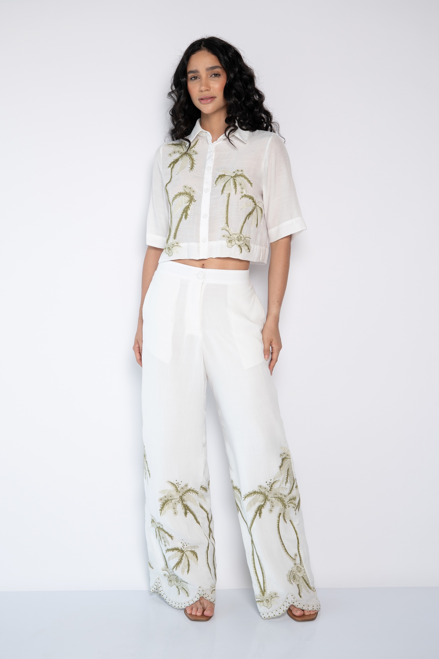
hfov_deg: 27.0
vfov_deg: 39.6
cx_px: 220
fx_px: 916
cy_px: 330
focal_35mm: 50
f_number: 4.5
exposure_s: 1/125
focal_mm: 50
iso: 200
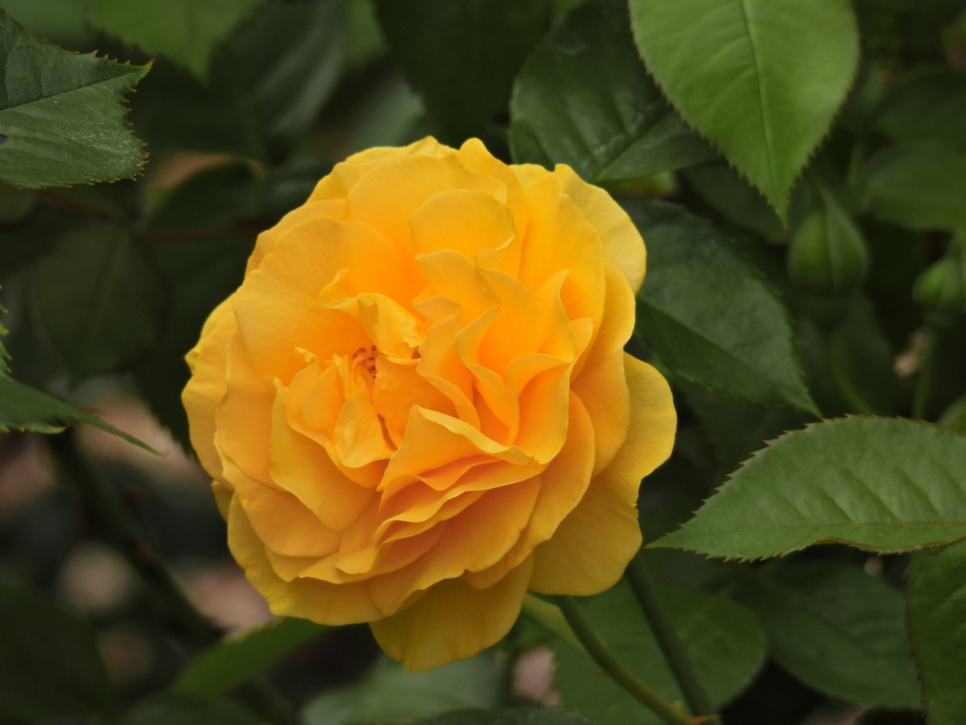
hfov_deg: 3.1
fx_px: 18139
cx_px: 483
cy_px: 362
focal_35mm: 650
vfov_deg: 2.3
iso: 100
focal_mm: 116
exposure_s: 1/800
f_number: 5.6
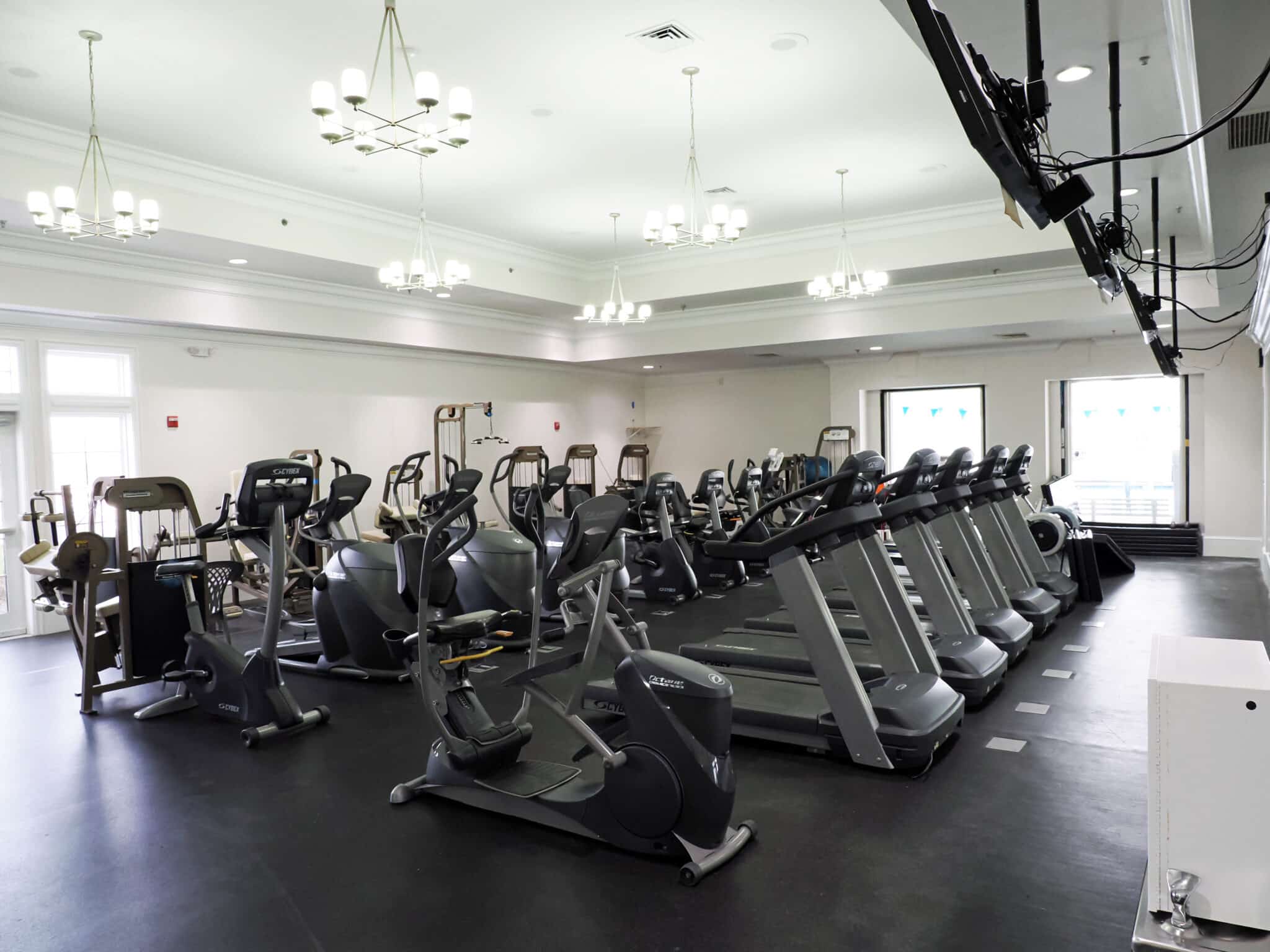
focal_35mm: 24
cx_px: 635
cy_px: 476
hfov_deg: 71.6
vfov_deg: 56.8
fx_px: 881
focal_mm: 12
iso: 3200
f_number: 5.6
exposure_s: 1/80
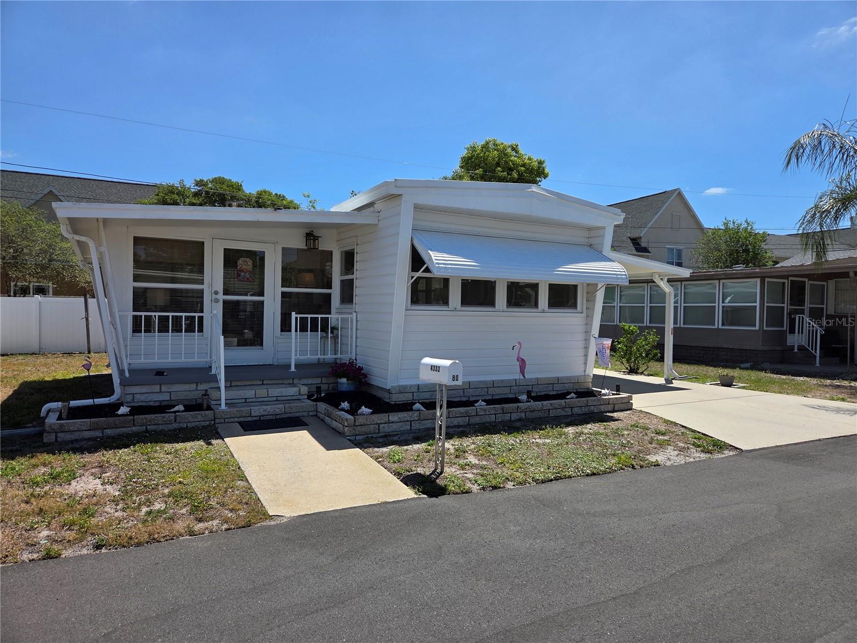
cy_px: 322
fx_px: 569
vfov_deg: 58.9
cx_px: 428
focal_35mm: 23
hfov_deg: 73.9
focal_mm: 5.4
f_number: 1.8
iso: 80
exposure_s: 1/5862
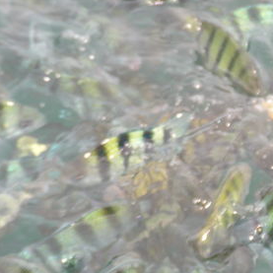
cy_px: 120
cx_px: 254
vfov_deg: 7.4
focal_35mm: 236
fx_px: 2106
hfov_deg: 7.4
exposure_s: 1/183
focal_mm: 19
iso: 89
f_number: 4.8
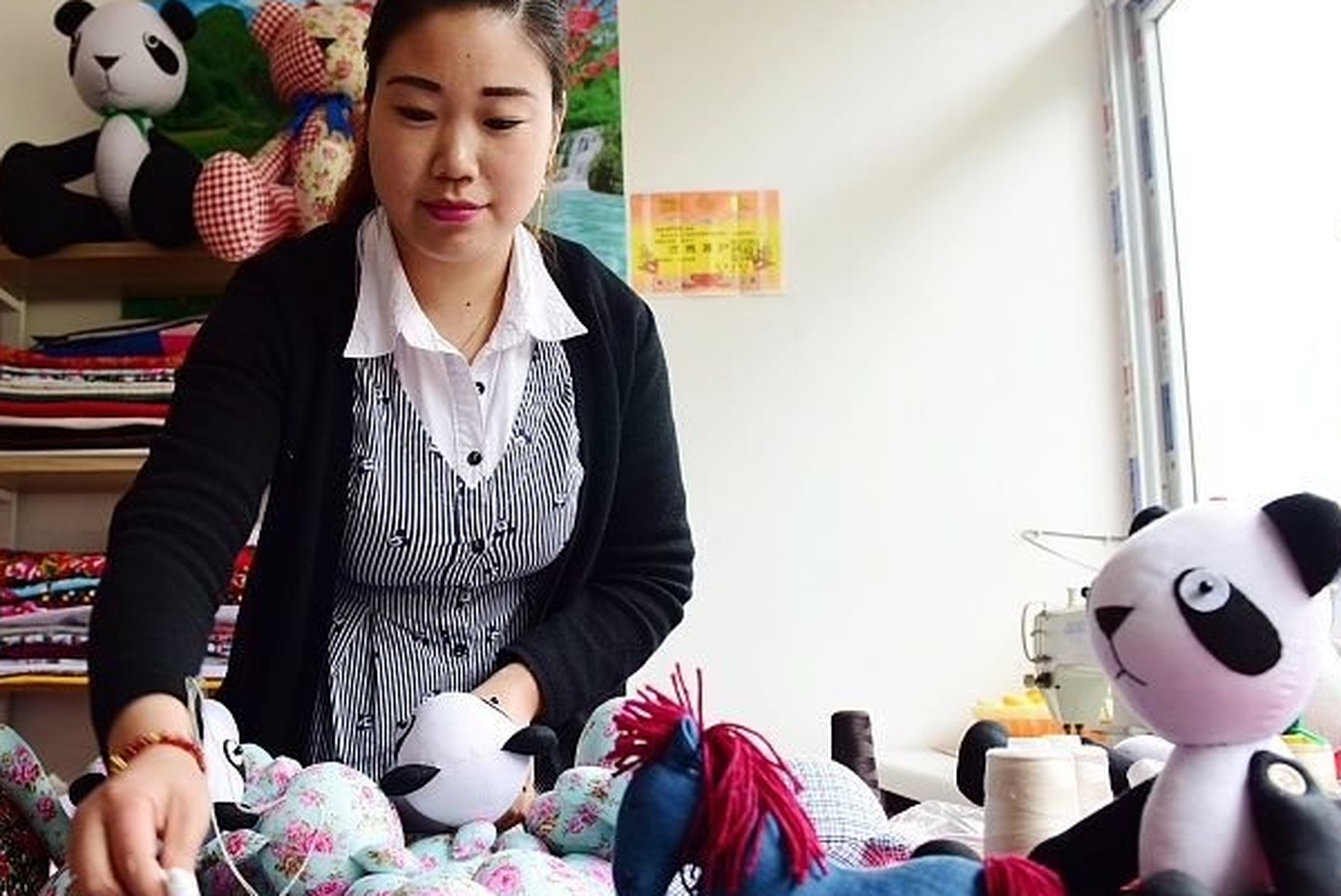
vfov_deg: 36.9
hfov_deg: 52.4
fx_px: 1342
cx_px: 481
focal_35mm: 36
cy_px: 504
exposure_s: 1/80
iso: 560
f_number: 4.5
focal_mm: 24
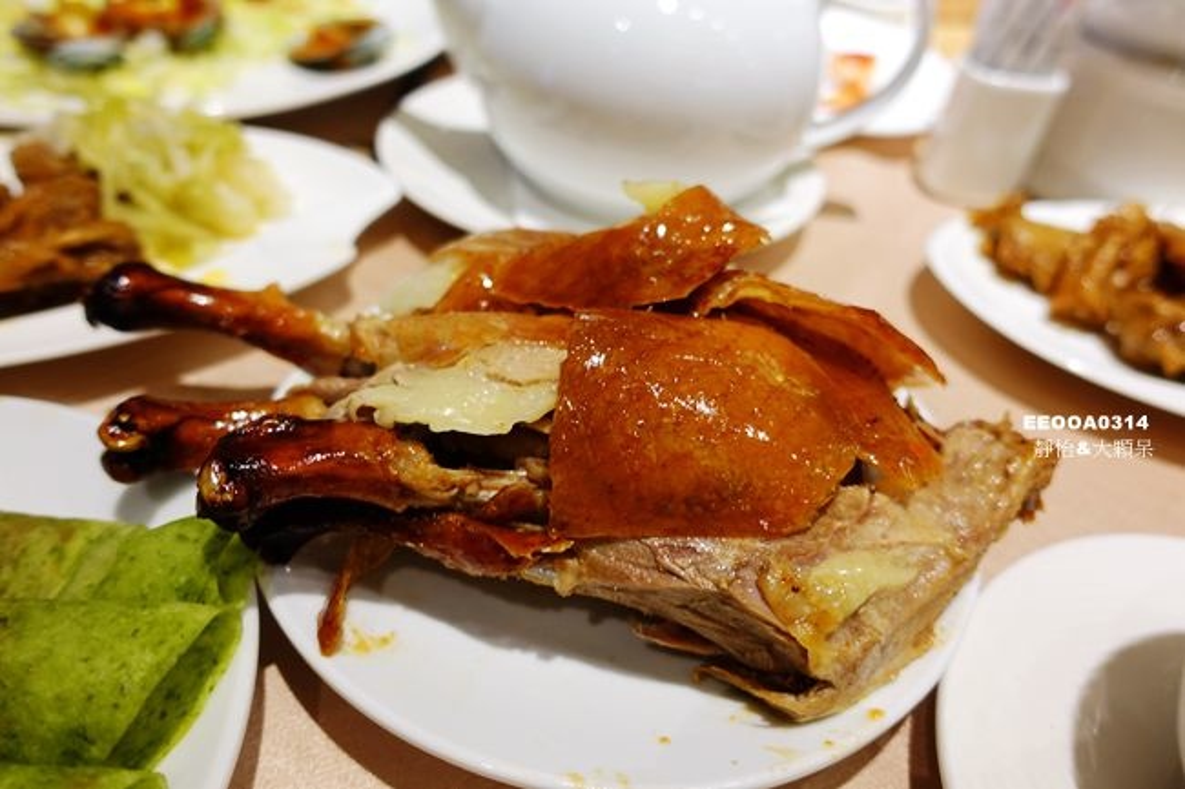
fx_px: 790
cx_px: 592
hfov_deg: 73.8
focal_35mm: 24
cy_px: 394
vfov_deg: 53.1
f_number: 2
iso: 125
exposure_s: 1/30
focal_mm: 8.8
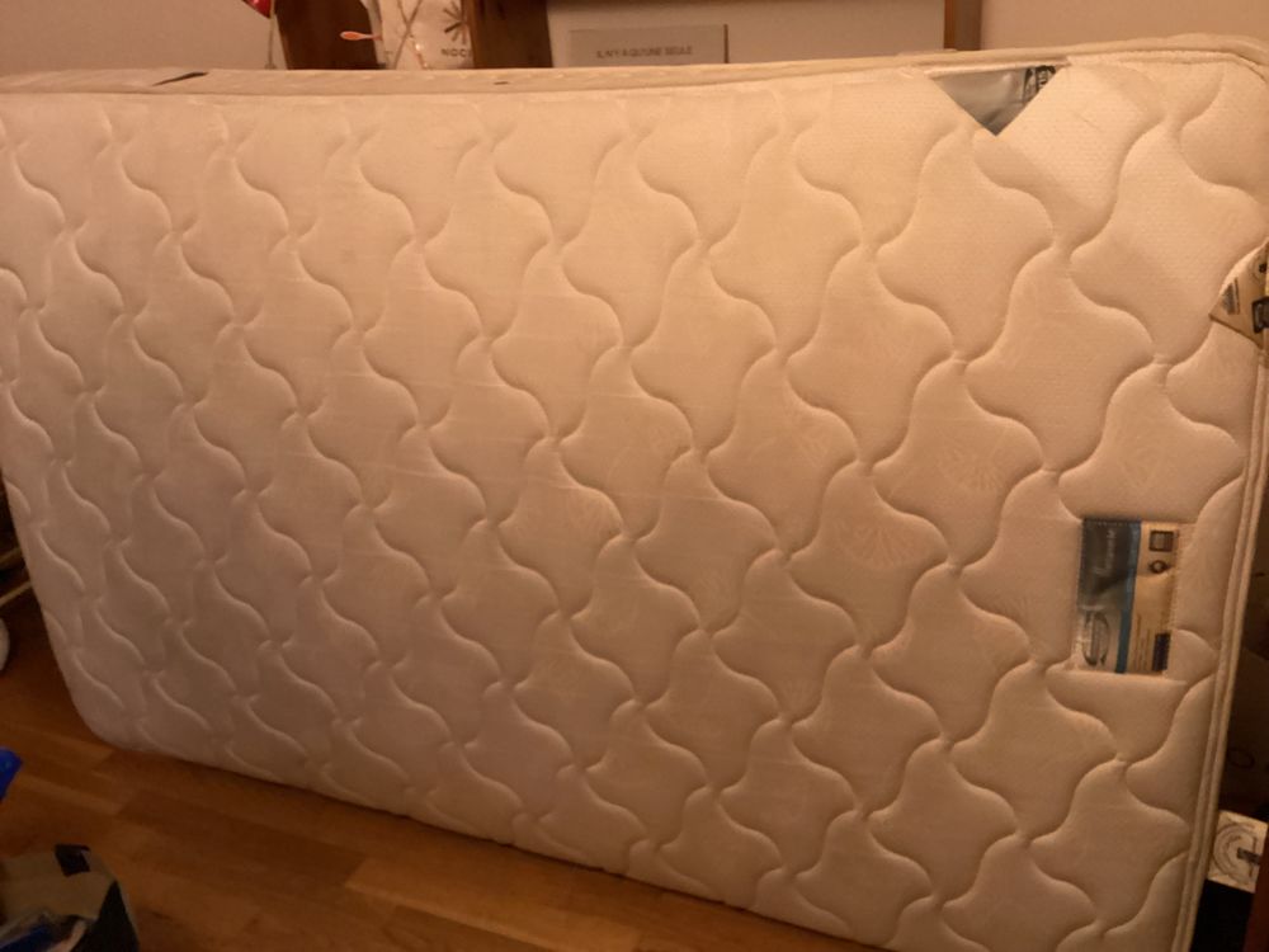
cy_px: 476
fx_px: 1136
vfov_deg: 45.4
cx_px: 634
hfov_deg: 58.4
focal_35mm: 31
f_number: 2.4
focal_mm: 3.3
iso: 640
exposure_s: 1/25
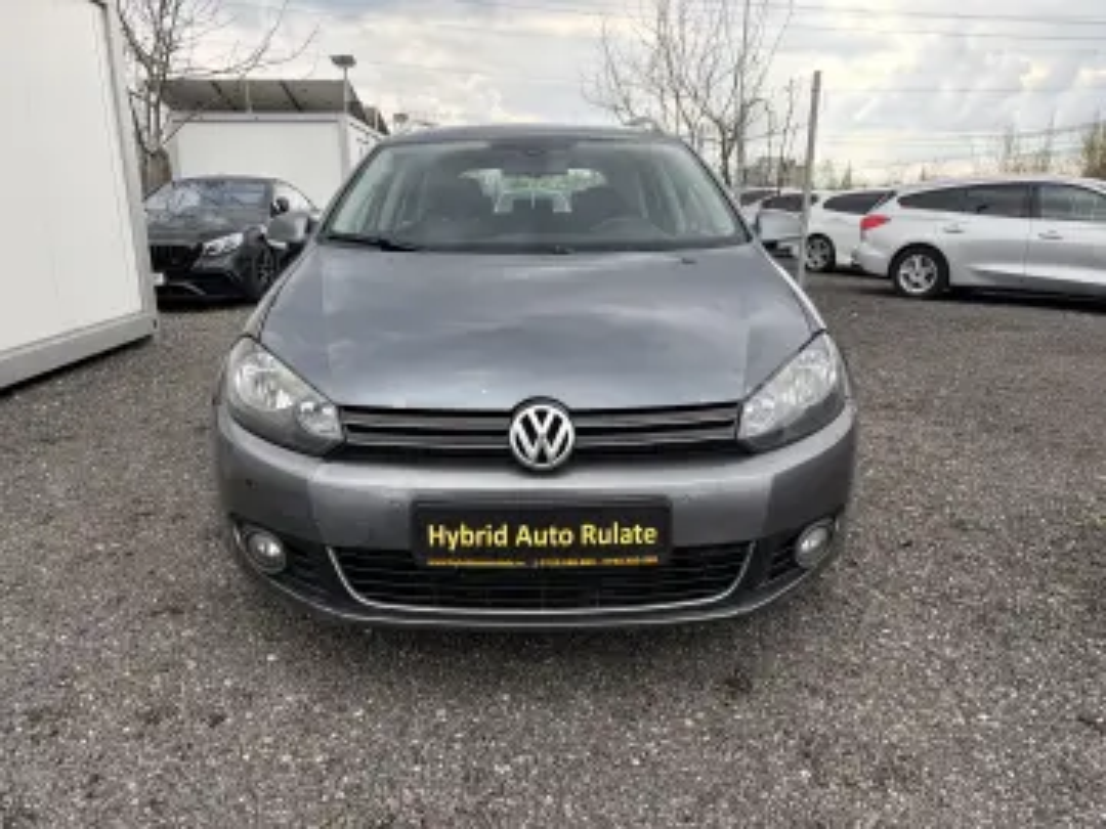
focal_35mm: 26
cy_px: 414
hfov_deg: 67.3
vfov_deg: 53.1
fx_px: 831
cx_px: 553
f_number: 1.6
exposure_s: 1/1064
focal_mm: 5.96
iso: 64
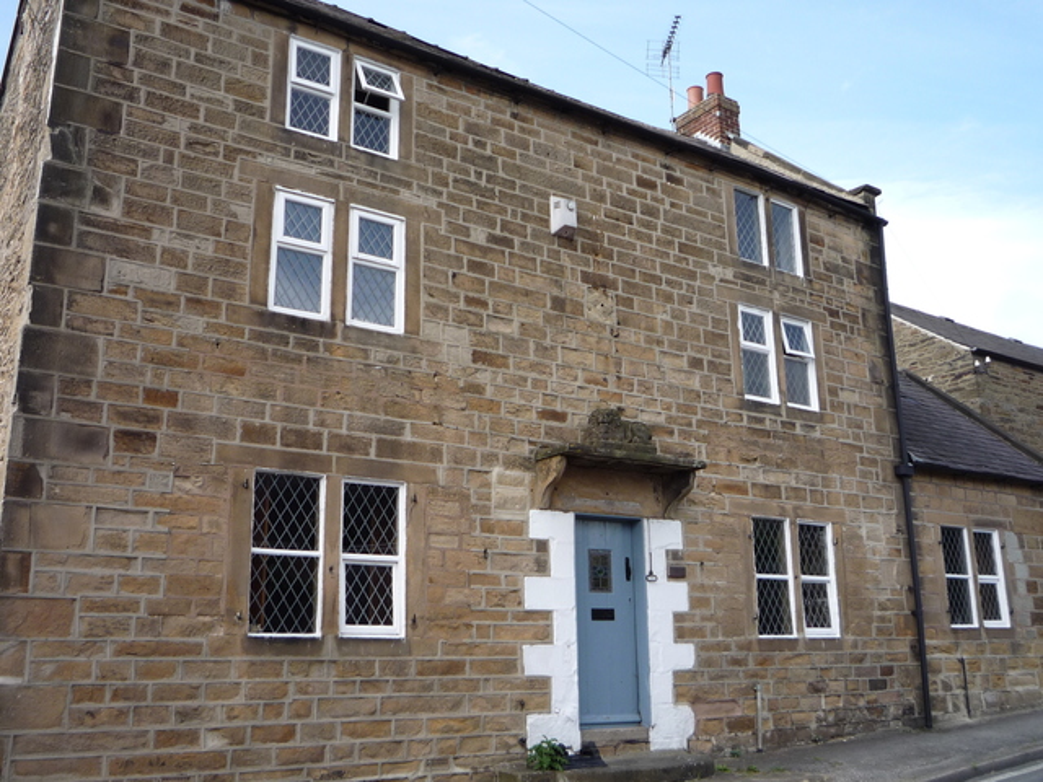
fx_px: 904
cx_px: 522
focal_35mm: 30
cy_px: 391
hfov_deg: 60.0
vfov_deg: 46.8
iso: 100
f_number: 4
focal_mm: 5.2
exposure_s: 1/320
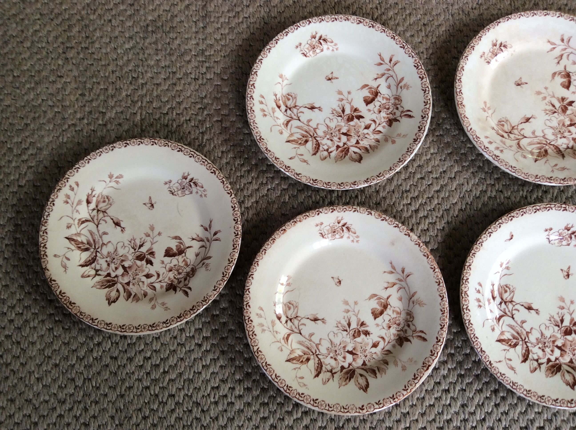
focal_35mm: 32
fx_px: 532
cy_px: 215
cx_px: 288
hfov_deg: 56.9
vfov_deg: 44.1
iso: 40
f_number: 2.4
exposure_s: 1/25
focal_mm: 3.3
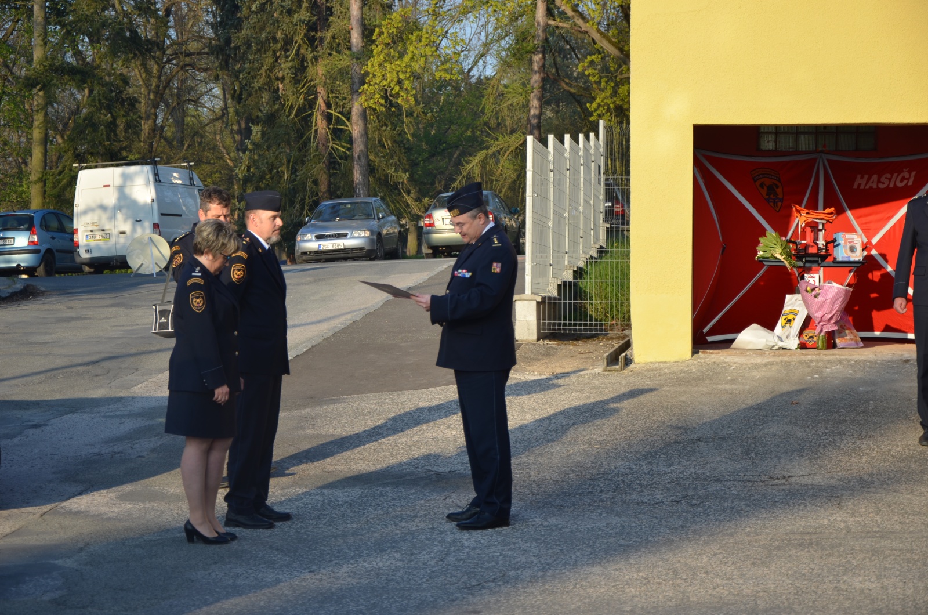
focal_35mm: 93
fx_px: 2393
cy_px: 308
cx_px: 464
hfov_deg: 22.0
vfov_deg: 14.6
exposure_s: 1/320
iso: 100
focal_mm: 62
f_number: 5.3
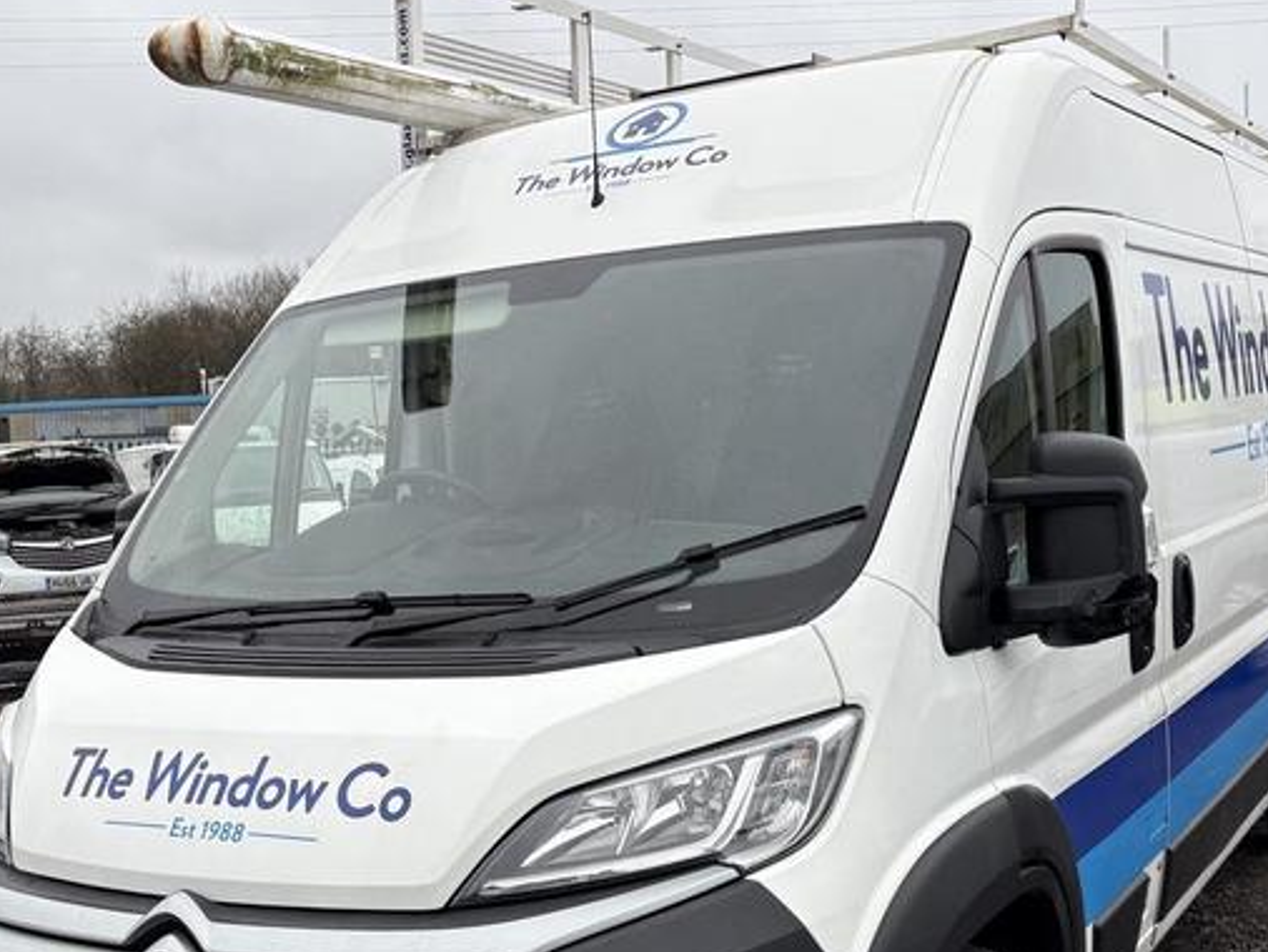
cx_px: 611
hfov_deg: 41.2
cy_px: 686
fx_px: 1686
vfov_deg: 31.1
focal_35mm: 46
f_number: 1.6
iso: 50
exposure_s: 1/1081
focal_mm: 5.96
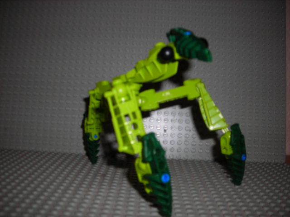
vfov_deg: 37.7
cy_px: 108
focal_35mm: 38
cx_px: 145
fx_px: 318
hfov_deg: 49.0
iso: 50
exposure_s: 1/60.1
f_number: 3.2
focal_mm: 6.3
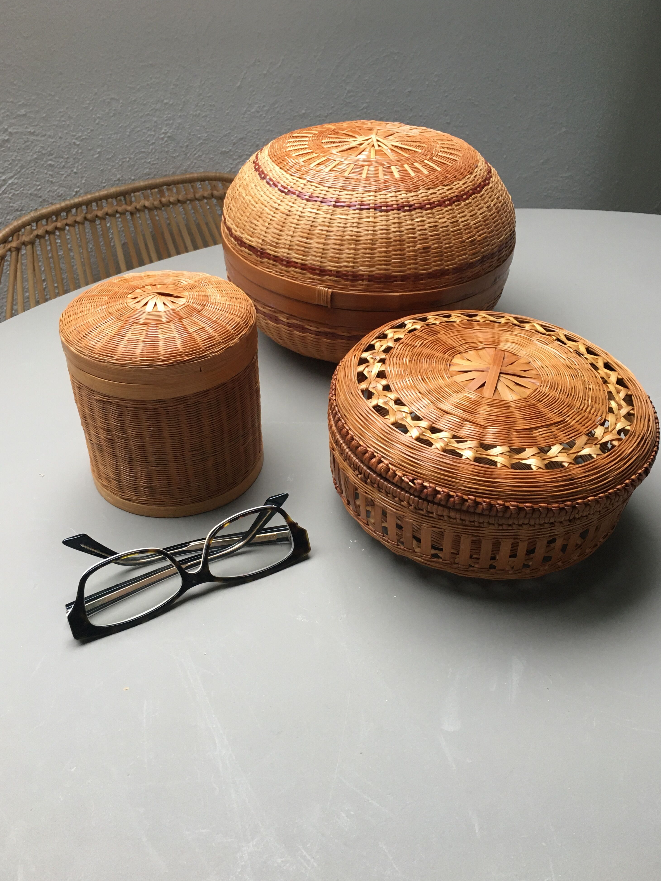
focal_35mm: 30
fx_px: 764
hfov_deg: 46.8
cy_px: 435
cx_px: 331
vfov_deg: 60.0
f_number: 2.2
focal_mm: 4.15
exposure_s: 1/33
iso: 64
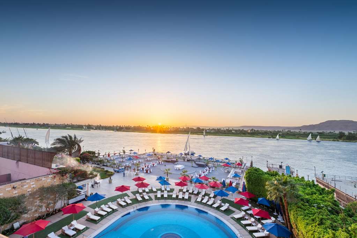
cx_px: 178
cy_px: 119
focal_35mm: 16
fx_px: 159
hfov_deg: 96.7
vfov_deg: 73.8
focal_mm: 16
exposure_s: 1/400
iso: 50
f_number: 9
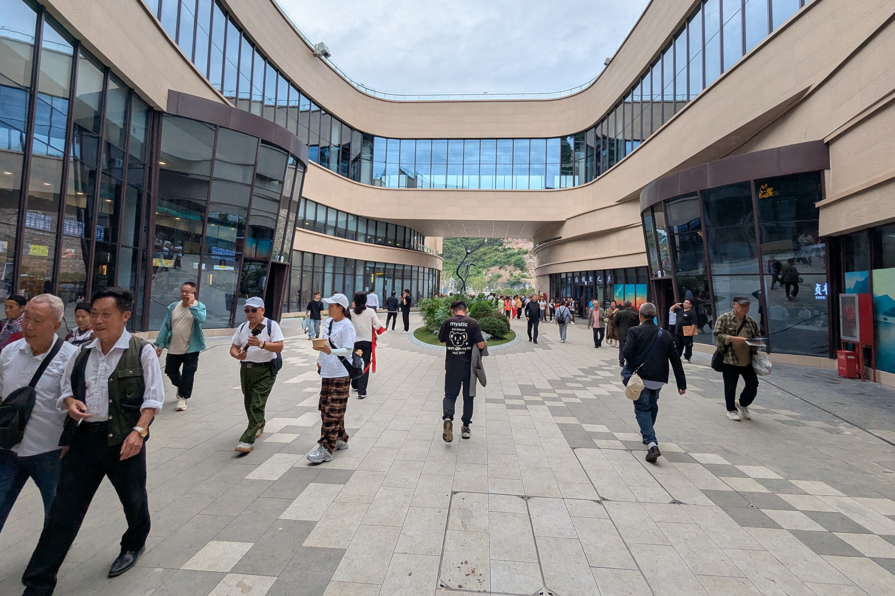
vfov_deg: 70.2
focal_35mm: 17
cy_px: 262
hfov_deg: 93.3
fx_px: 423
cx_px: 453
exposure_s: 1/580
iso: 52
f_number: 2.2
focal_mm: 2.35
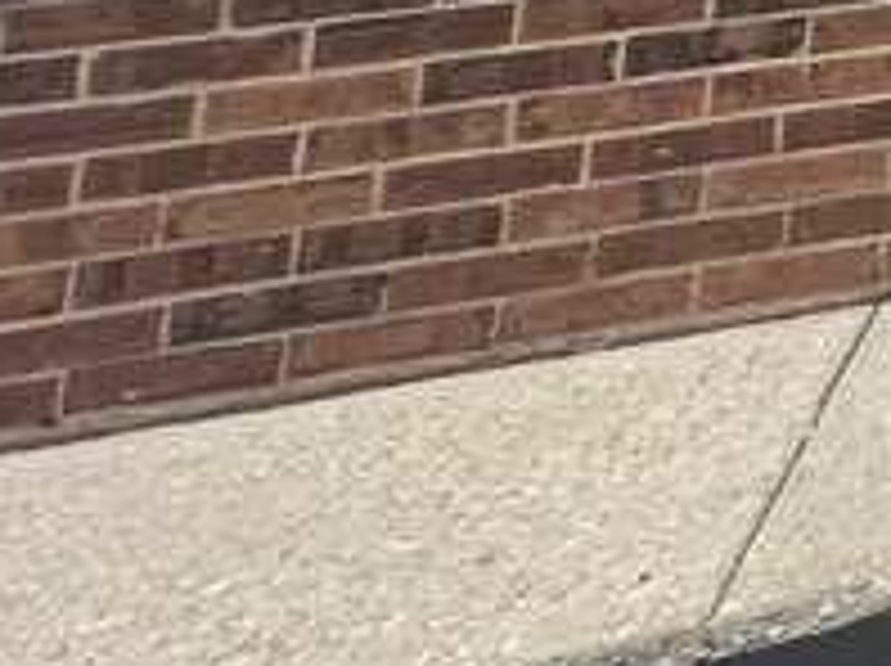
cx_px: 3123
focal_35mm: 102
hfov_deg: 9.6
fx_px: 2622
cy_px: -1053
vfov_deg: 11.4
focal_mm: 2.22
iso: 40
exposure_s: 1/450
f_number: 2.2
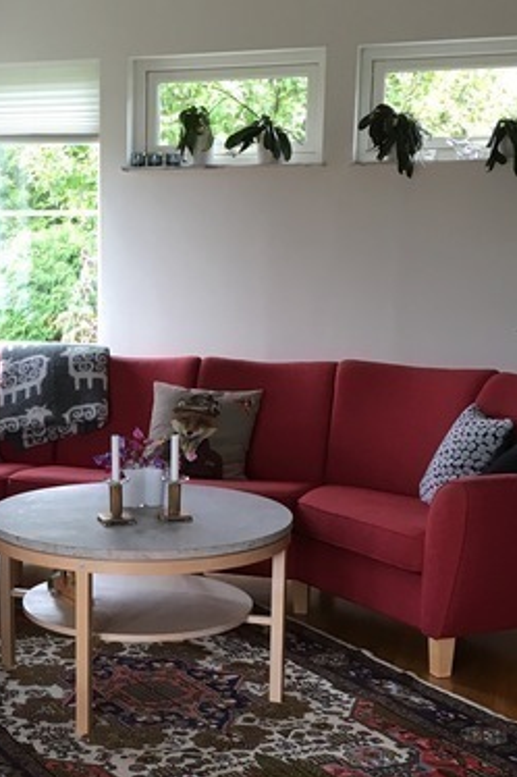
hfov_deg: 21.4
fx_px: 1337
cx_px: 39
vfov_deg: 32.2
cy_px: 492
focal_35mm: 62
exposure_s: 1/33
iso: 50
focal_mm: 4.15
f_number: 2.2
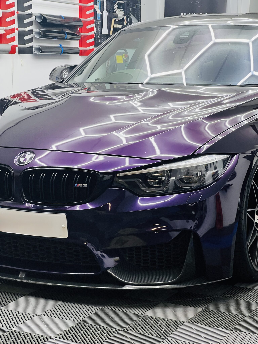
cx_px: 129
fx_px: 765
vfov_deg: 25.3
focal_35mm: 77
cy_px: 172
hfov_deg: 19.1
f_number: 2.8
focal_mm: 9
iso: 250
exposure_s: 1/100
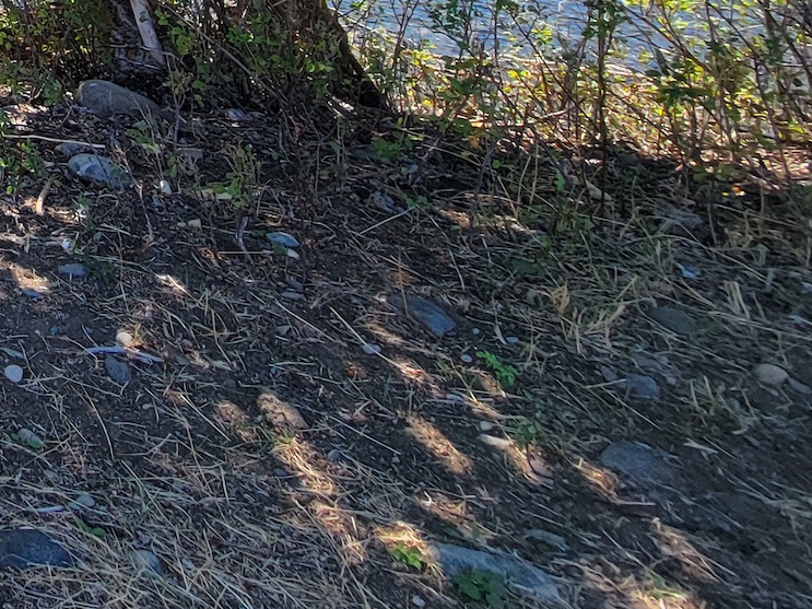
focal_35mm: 42
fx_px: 985
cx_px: -428
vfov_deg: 26.1
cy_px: -282
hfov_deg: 28.0
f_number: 2.2
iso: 50
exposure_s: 1/493
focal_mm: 2.2
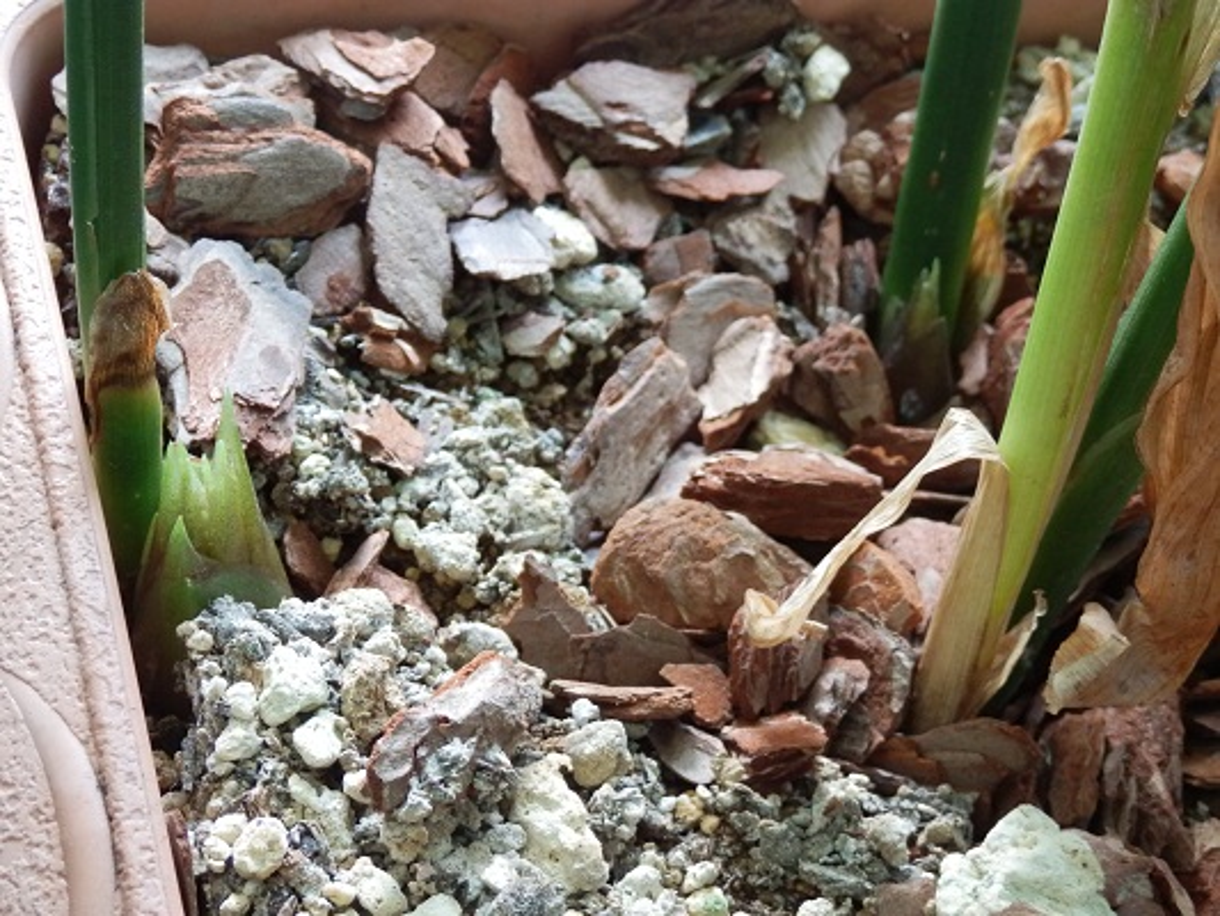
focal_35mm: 73
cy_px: 458
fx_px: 2573
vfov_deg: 20.2
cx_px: 610
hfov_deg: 26.7
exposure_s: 1/40
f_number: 4.5
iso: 400
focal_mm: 13.1
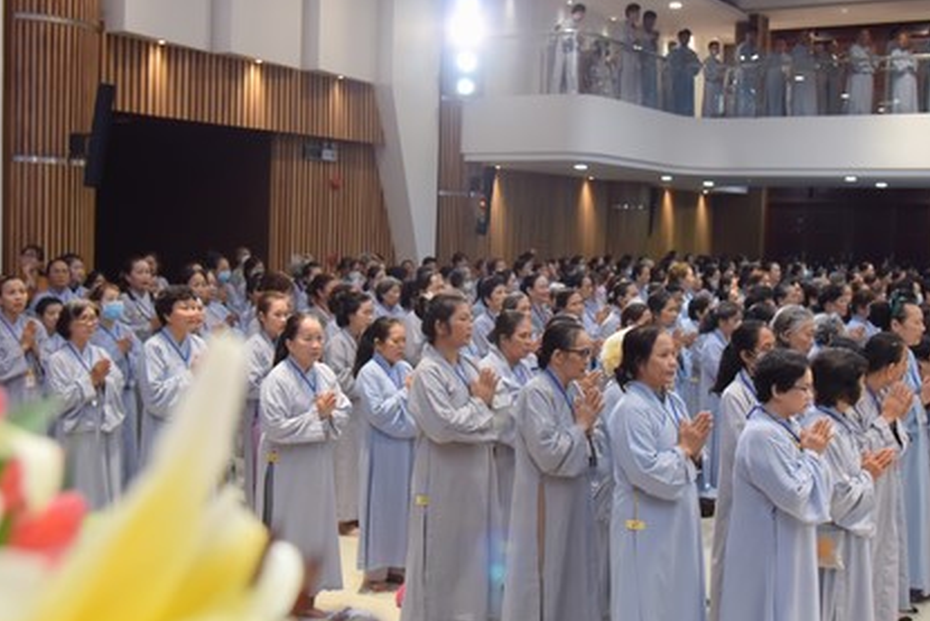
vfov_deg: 28.7
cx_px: 489
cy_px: 289
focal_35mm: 47
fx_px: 1215
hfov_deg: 41.9
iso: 1250
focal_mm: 30
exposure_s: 1/160
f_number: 5
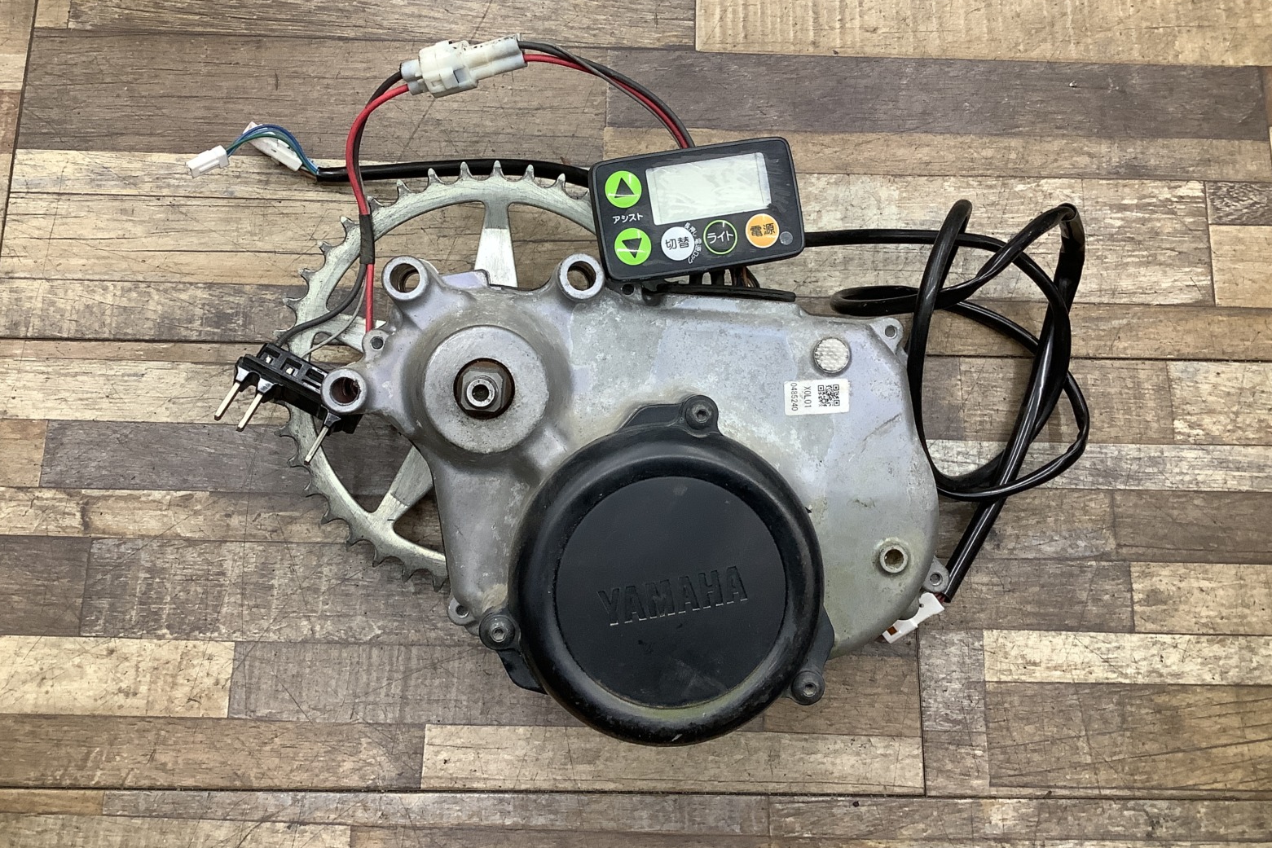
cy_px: 365
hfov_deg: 55.8
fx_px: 1201
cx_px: 612
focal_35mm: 34
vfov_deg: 38.8
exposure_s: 1/60
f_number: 2.4
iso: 125
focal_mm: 3.3
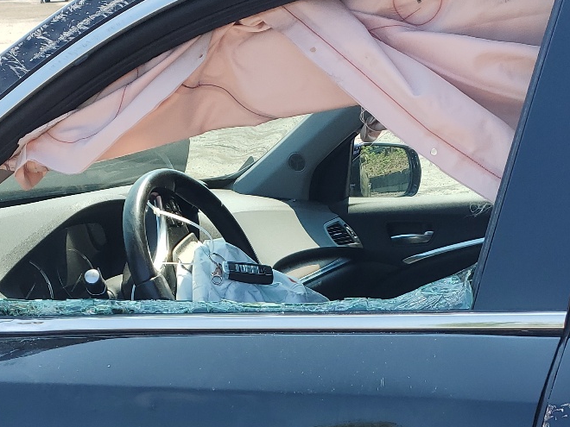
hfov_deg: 30.7
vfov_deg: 22.7
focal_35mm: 63
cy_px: 392
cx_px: 267
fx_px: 1037
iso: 50
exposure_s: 1/1250
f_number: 1.5
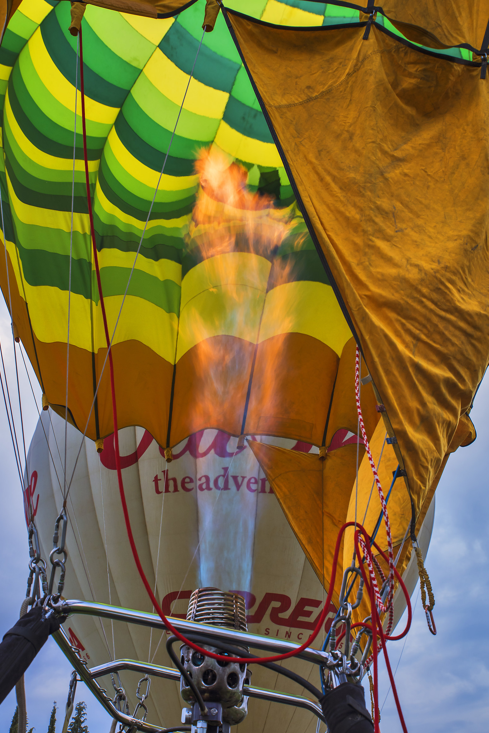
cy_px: 369
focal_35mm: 33
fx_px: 672
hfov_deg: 40.0
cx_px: 245
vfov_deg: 57.2
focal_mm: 32
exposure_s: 1/100
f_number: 8
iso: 500
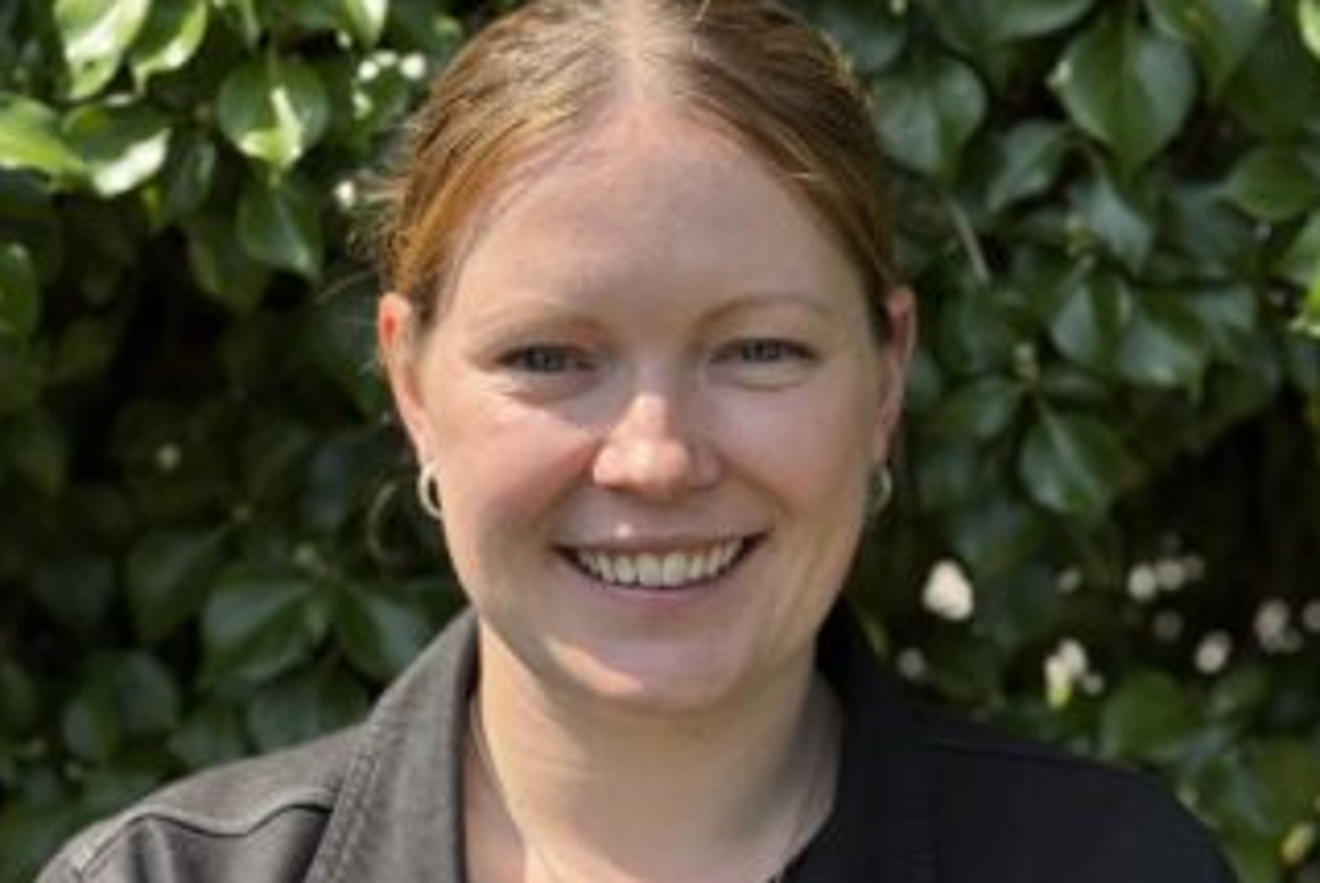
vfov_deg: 17.3
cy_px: 613
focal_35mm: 79
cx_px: 668
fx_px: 2899
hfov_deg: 25.6
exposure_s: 1/2208
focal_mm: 6.76
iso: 64
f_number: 1.78
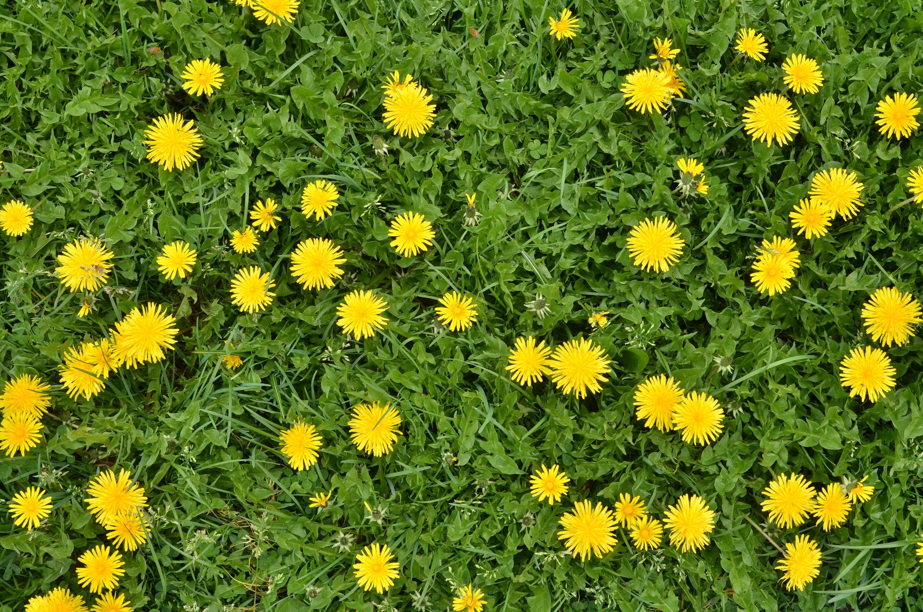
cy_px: 306
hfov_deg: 46.5
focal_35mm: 42
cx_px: 462
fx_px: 1075
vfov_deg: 31.8
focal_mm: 28
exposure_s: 1/125
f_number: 8
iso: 100
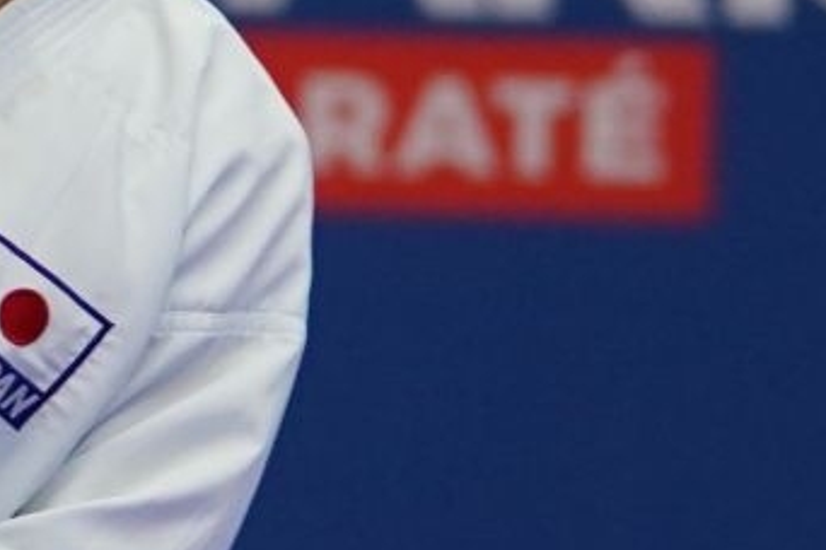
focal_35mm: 699
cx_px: -1135
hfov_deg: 2.9
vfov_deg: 2.0
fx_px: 16037
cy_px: 422
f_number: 2.8
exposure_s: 1/1000
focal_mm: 89
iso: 2000
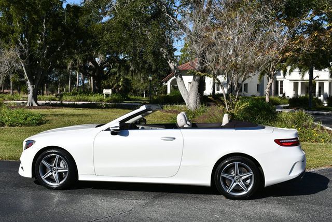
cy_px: 111
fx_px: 425
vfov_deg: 29.3
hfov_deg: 42.7
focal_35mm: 46
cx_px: 166
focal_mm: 23
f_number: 9
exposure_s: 1/320
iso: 100
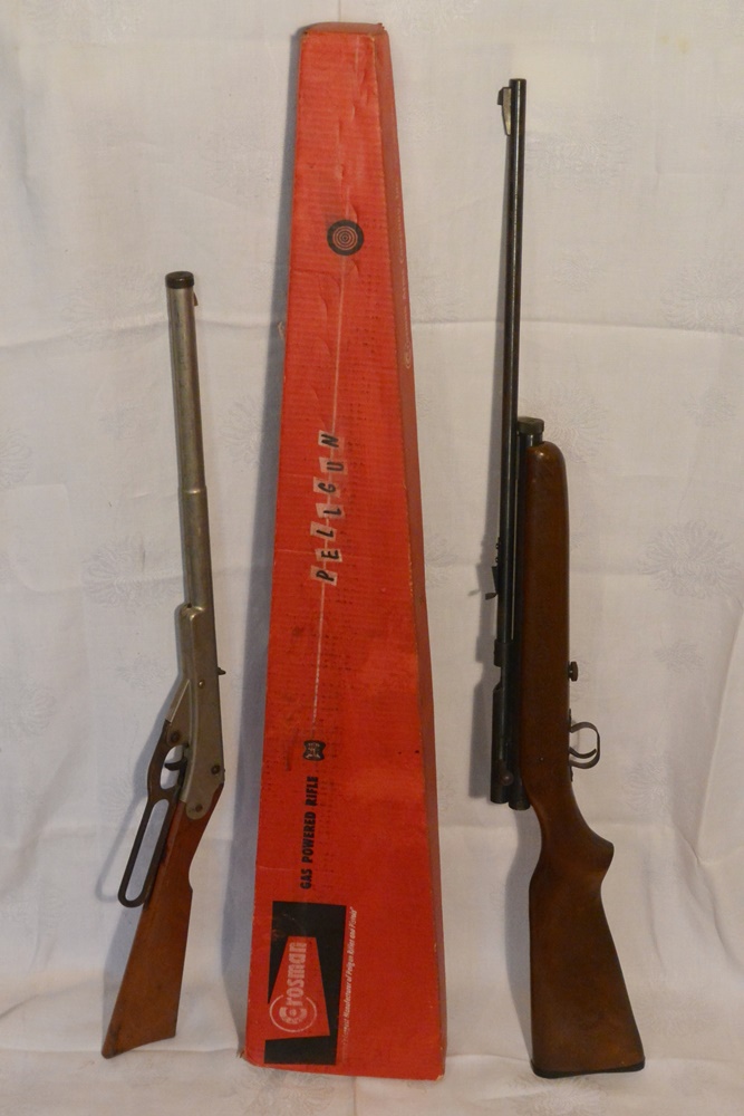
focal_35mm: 59
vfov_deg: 33.9
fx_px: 1828
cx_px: 372
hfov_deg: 23.0
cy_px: 558
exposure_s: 1/30
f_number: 5
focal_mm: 21.9
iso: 800
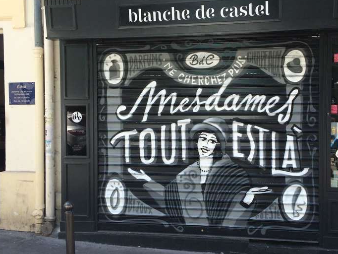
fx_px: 332
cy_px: 126
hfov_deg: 53.7
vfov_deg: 41.8
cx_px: 193
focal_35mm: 34
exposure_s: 1/237
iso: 32
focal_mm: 4.15
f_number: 2.2
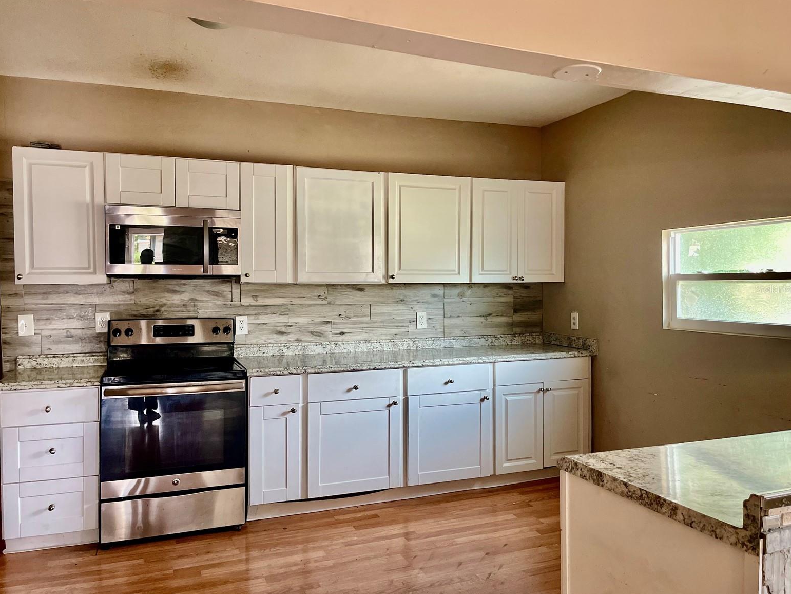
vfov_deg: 51.4
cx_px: 393
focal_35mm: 27
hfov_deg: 65.3
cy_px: 289
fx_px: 617
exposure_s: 1/60
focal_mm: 5.1
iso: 320
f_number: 1.6
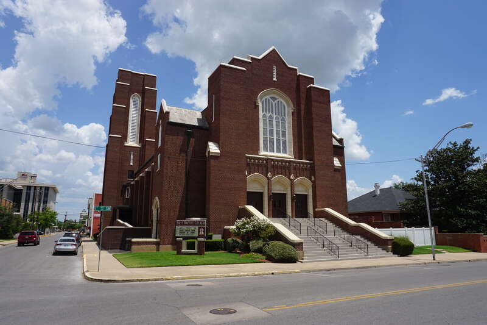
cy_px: 162
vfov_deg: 53.1
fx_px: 325
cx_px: 244
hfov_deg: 73.8
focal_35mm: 24
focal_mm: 16
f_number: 11
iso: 100
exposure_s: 1/200
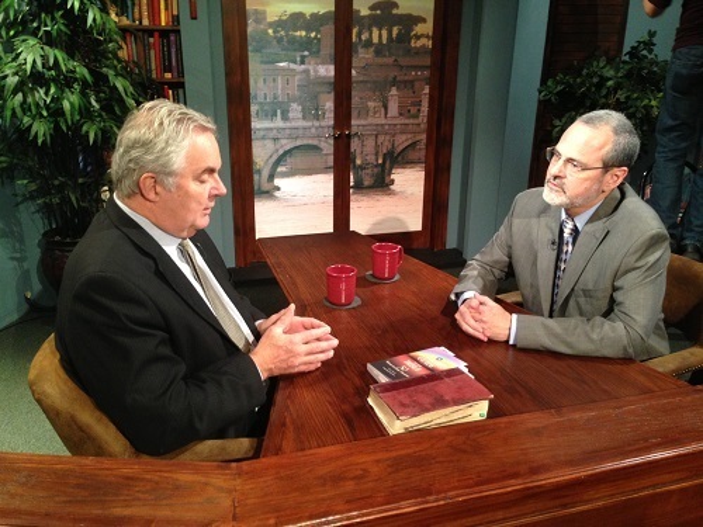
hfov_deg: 55.4
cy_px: 264
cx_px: 352
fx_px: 670
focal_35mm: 33
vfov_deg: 42.9
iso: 200
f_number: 2.4
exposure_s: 1/20
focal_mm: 4.13
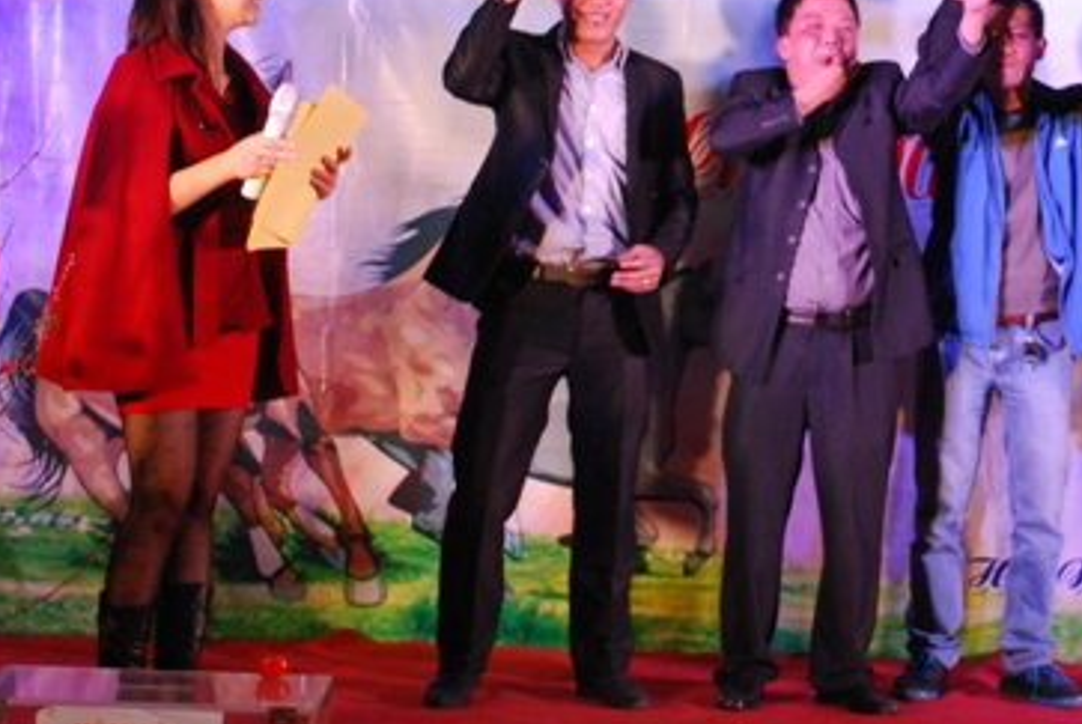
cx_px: 945
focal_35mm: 86
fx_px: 2588
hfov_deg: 23.1
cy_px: 45
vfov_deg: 15.7
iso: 800
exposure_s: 1/125
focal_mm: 26
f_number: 4.5
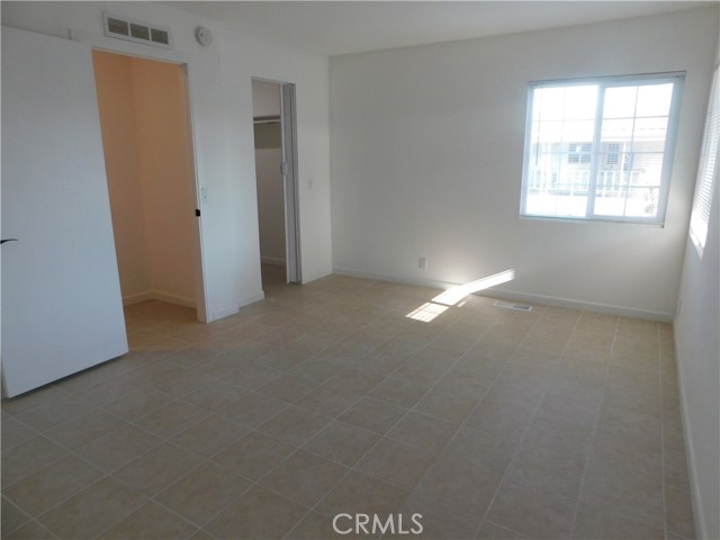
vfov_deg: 58.9
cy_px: 270
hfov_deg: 73.9
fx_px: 478
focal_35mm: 23
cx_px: 360
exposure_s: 1/60
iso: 125
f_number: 3
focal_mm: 4
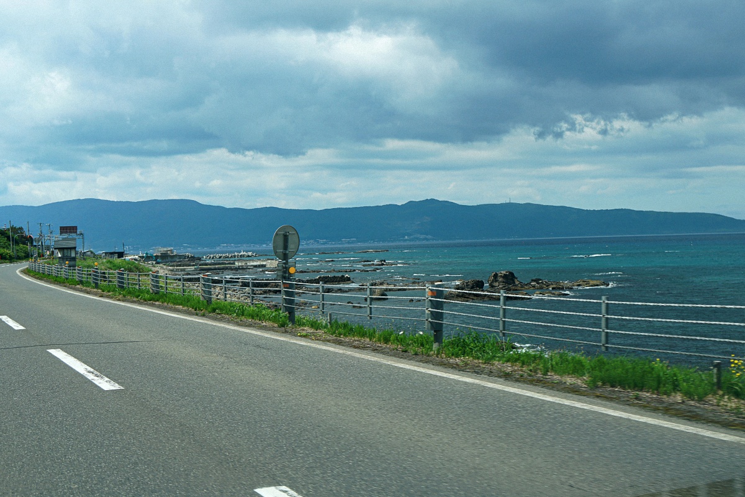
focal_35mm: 46
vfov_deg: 28.9
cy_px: 248
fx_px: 962
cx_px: 372
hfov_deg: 42.3
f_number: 5
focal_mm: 31
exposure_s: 1/500
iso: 100
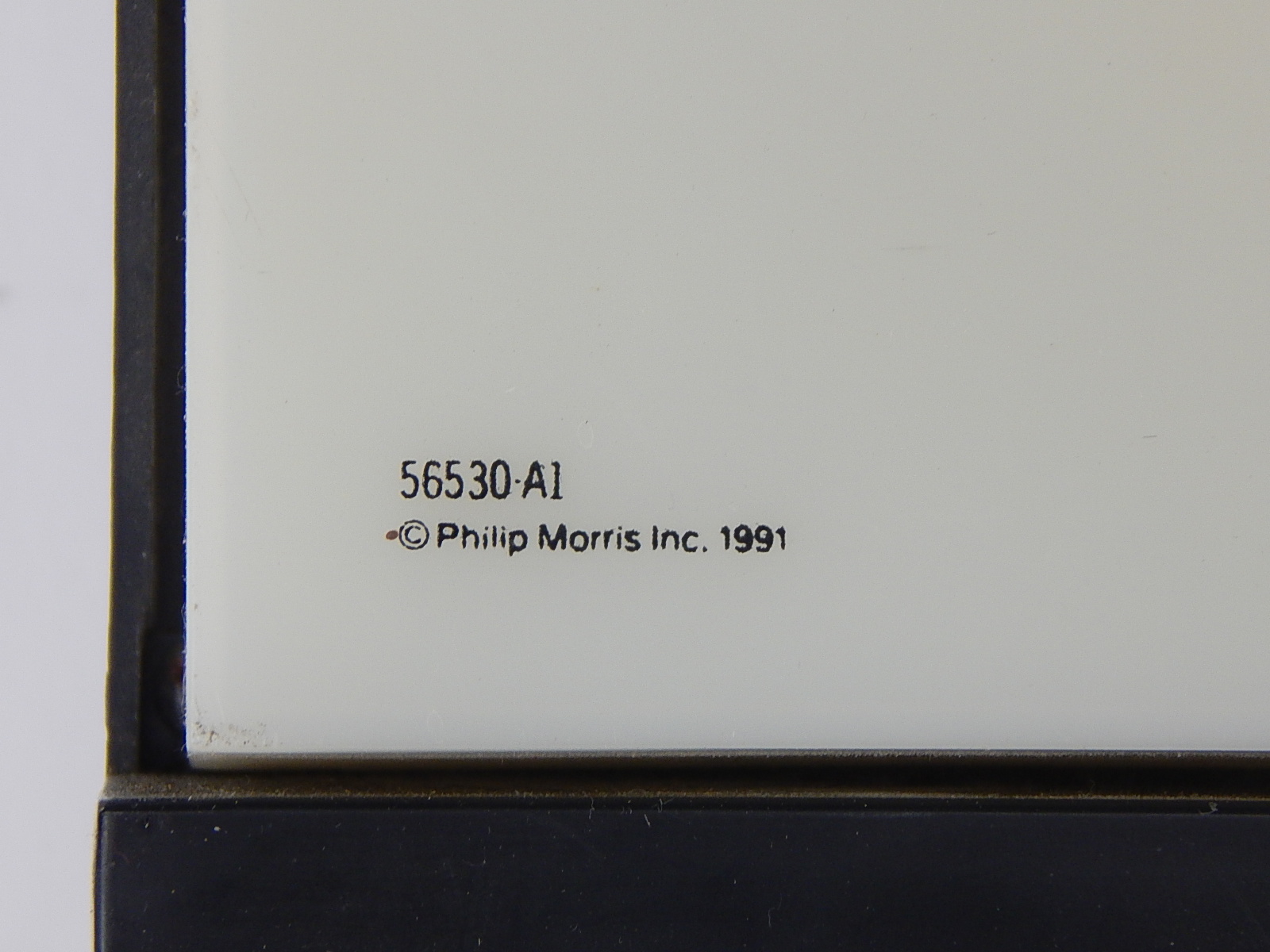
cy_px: 476
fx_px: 9172
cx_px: 635
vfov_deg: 5.9
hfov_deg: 7.9
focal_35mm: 250
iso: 280
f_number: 5.6
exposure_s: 1/30
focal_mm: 44.9
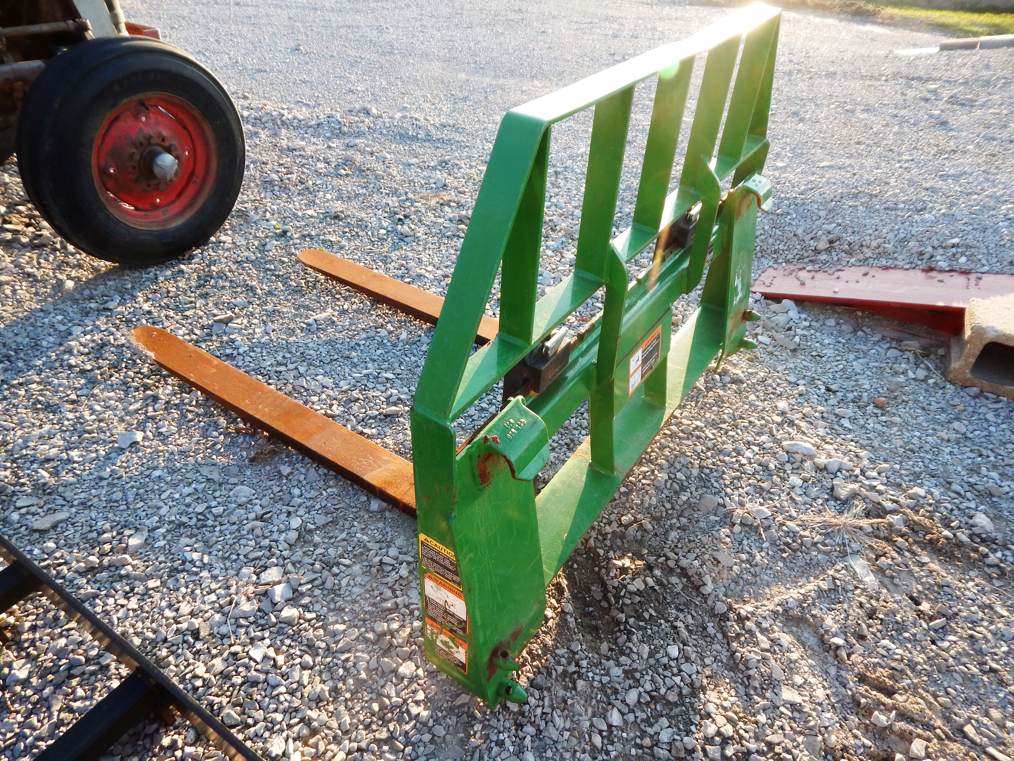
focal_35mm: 22
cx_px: 507
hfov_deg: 76.4
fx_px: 644
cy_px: 380
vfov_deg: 61.1
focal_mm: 4
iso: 125
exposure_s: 1/160
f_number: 3
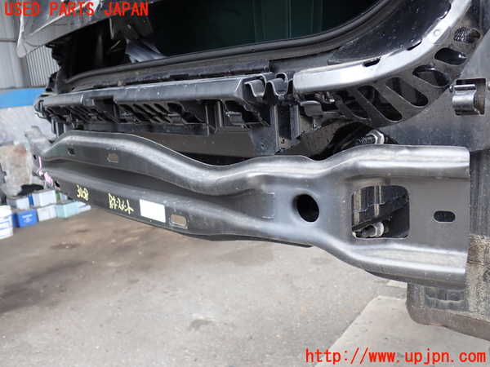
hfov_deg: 56.8
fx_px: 453
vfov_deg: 44.2
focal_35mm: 32
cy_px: 184
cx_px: 245
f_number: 2.4
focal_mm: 5.79
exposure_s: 1/125
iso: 100
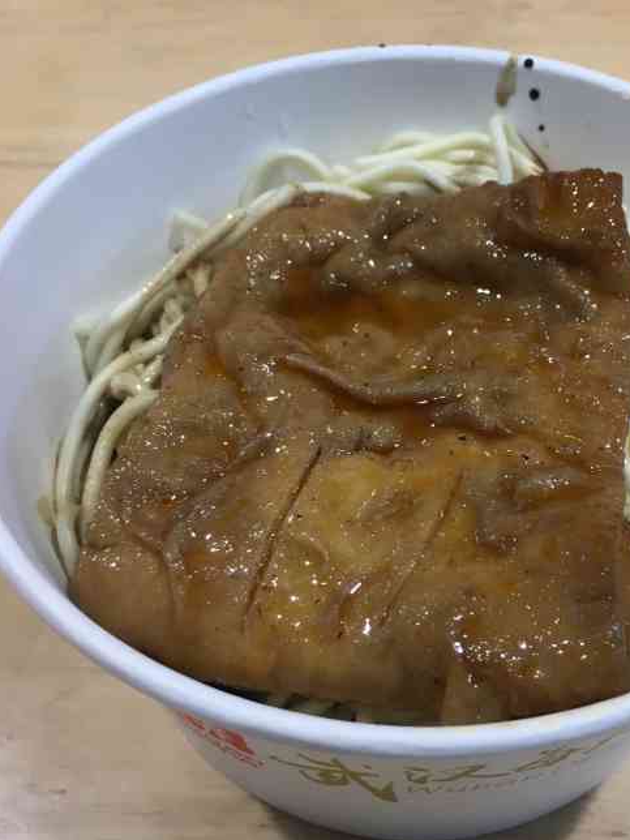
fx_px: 1019
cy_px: 440
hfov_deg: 34.0
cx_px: 432
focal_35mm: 42
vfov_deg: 44.8
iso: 25
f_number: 2.2
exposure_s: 1/33
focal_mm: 4.15
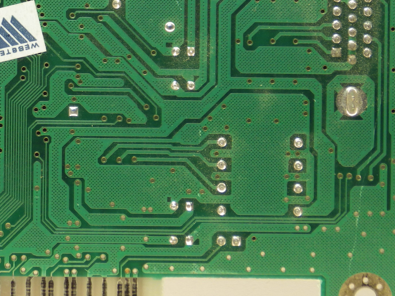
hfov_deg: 4.3
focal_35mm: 465
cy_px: 27
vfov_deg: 3.2
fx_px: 5306
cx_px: 50
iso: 100
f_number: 5.5
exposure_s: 1/125
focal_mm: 39.1
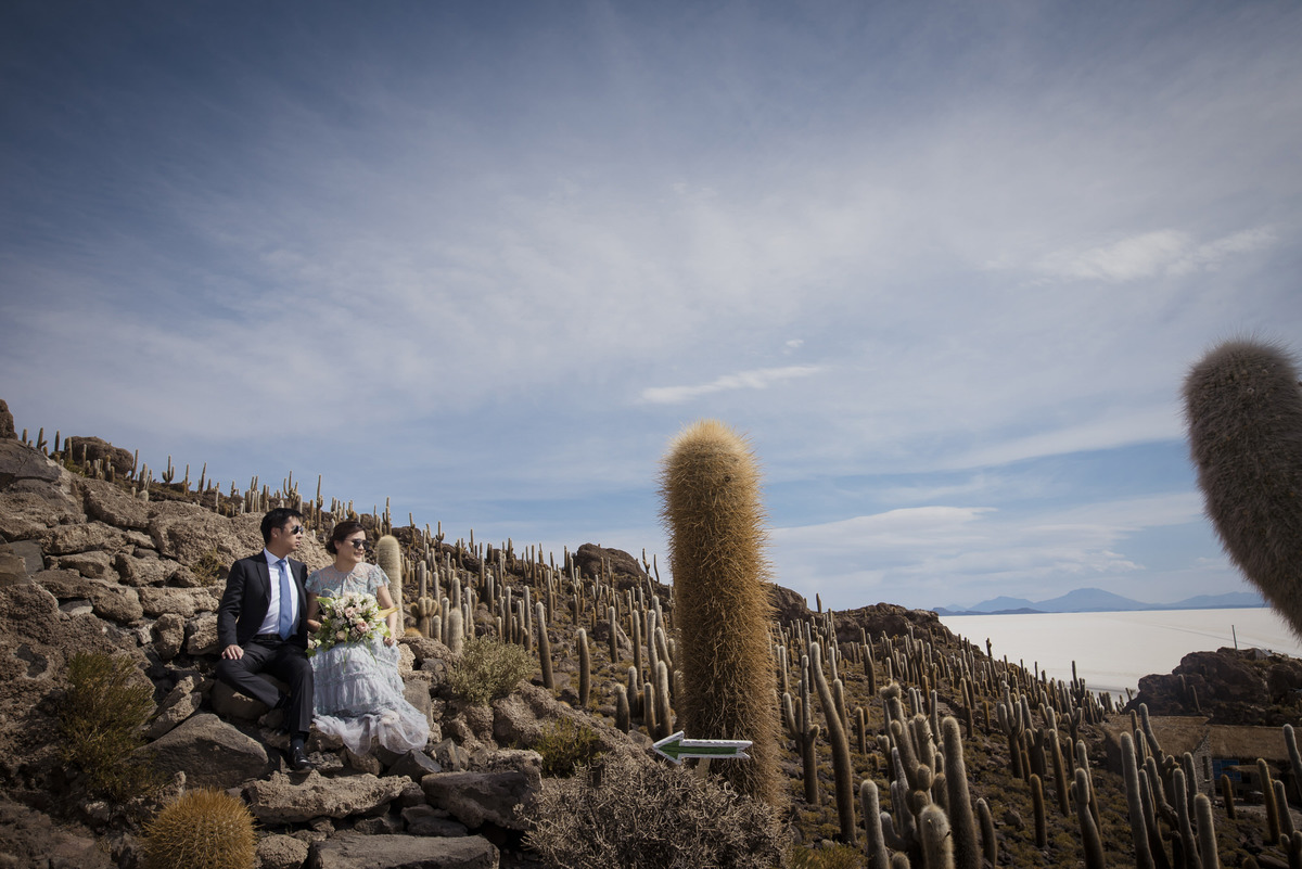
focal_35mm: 24
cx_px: 651
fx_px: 868
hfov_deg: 73.7
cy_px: 434
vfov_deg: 53.2
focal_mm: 24
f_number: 8
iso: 250
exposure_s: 1/1250
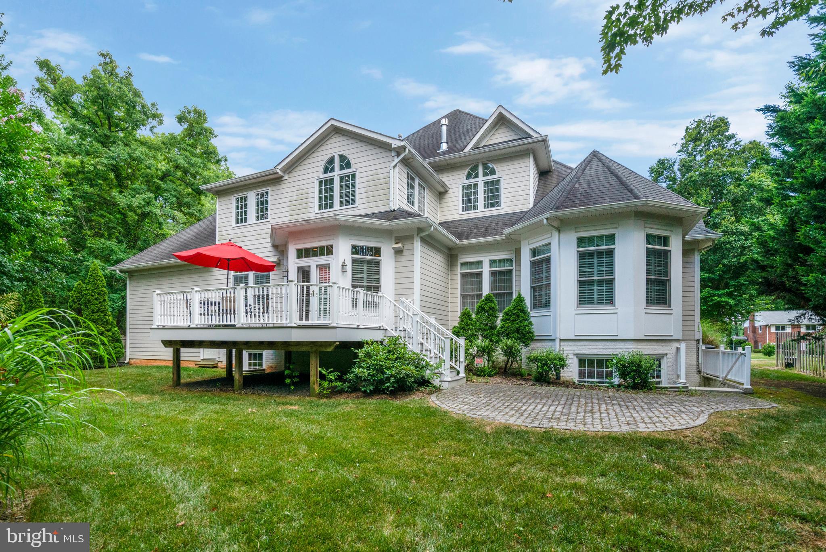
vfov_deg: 73.8
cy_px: 276
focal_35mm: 16
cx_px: 413
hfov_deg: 96.7
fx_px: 367
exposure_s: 1/640
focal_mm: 16
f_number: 8
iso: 1250
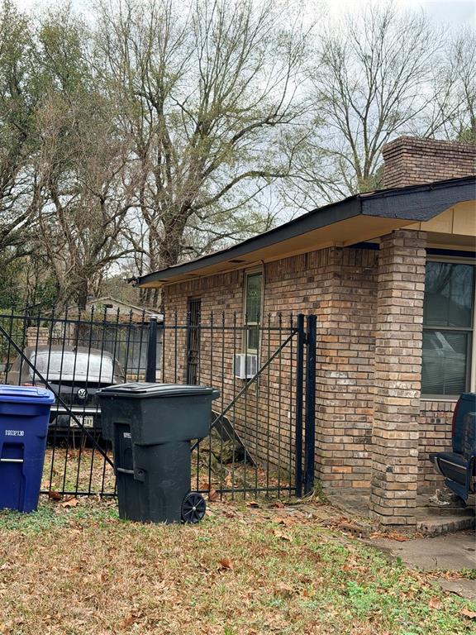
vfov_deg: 39.7
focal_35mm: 48
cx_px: 238
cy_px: 318
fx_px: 880
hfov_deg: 30.3
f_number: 1.78
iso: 100
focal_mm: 6.76
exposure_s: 1/1377
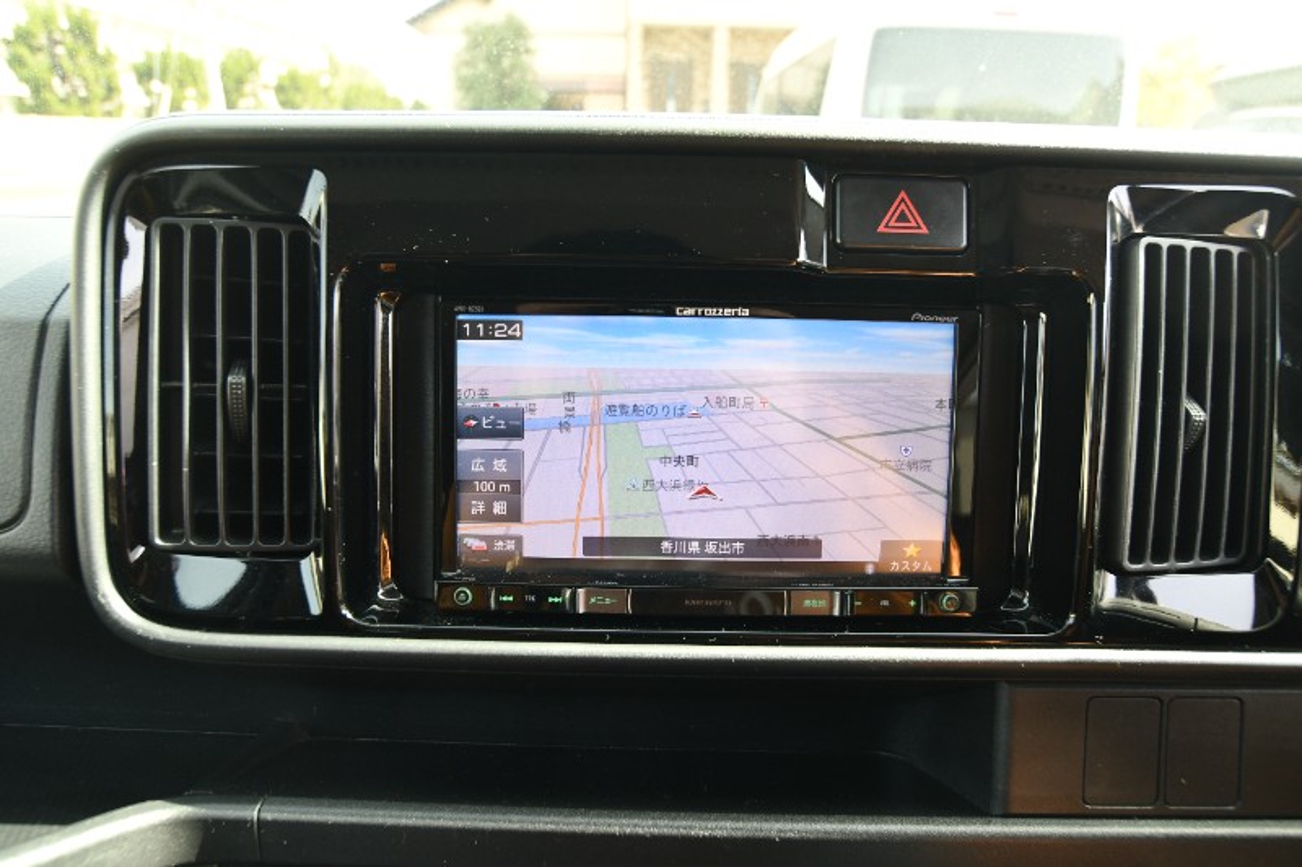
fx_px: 759
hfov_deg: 81.2
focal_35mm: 21
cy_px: 434
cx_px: 651
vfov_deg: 59.5
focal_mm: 14
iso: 800
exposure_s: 1/200
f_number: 5
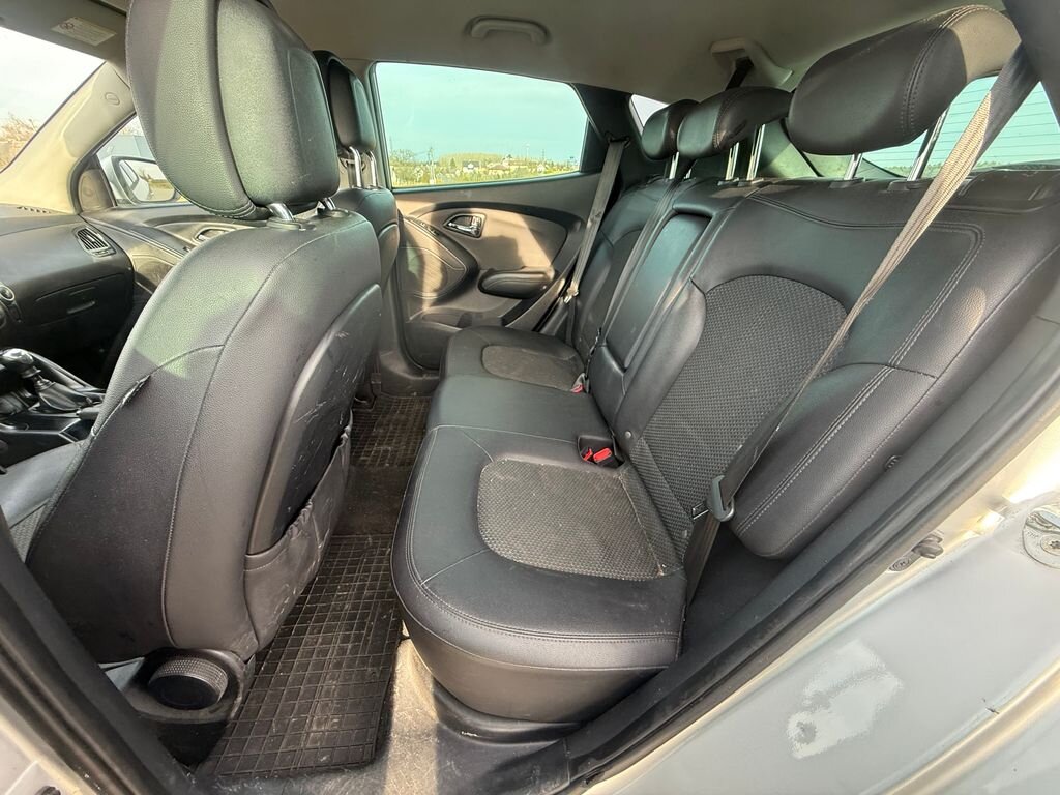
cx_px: 530
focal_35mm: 14
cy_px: 398
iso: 200
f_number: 2.2
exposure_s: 1/99
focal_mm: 2.22
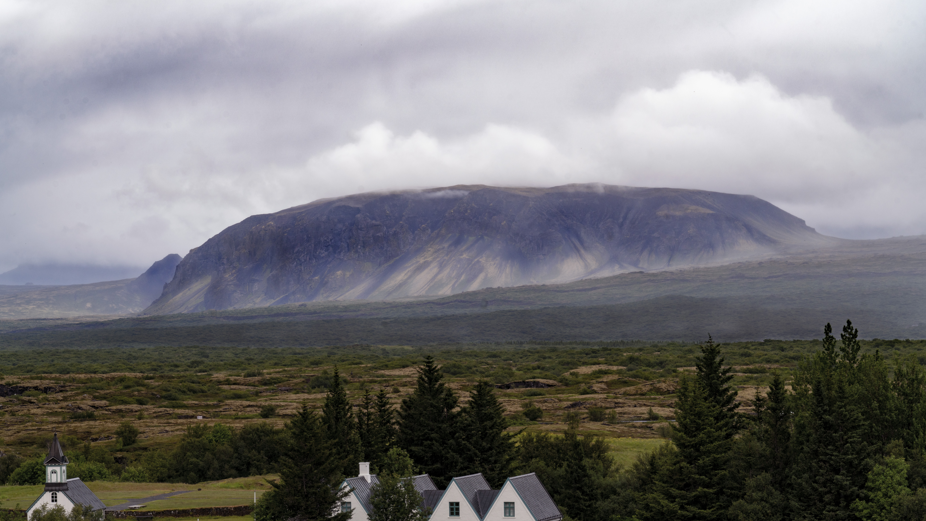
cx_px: 459
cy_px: 303
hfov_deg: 19.3
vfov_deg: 10.9
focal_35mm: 111
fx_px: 2725
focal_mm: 105
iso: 160
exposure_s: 1/125
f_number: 13
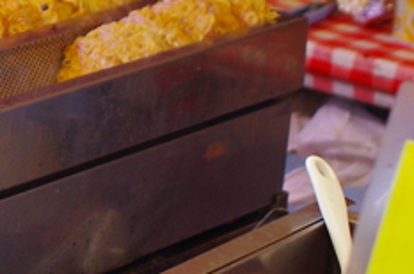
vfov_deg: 5.9
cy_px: 2
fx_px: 2626
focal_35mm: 229
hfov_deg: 8.7
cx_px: -304
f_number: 3.5
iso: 400
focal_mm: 35
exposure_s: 1/125
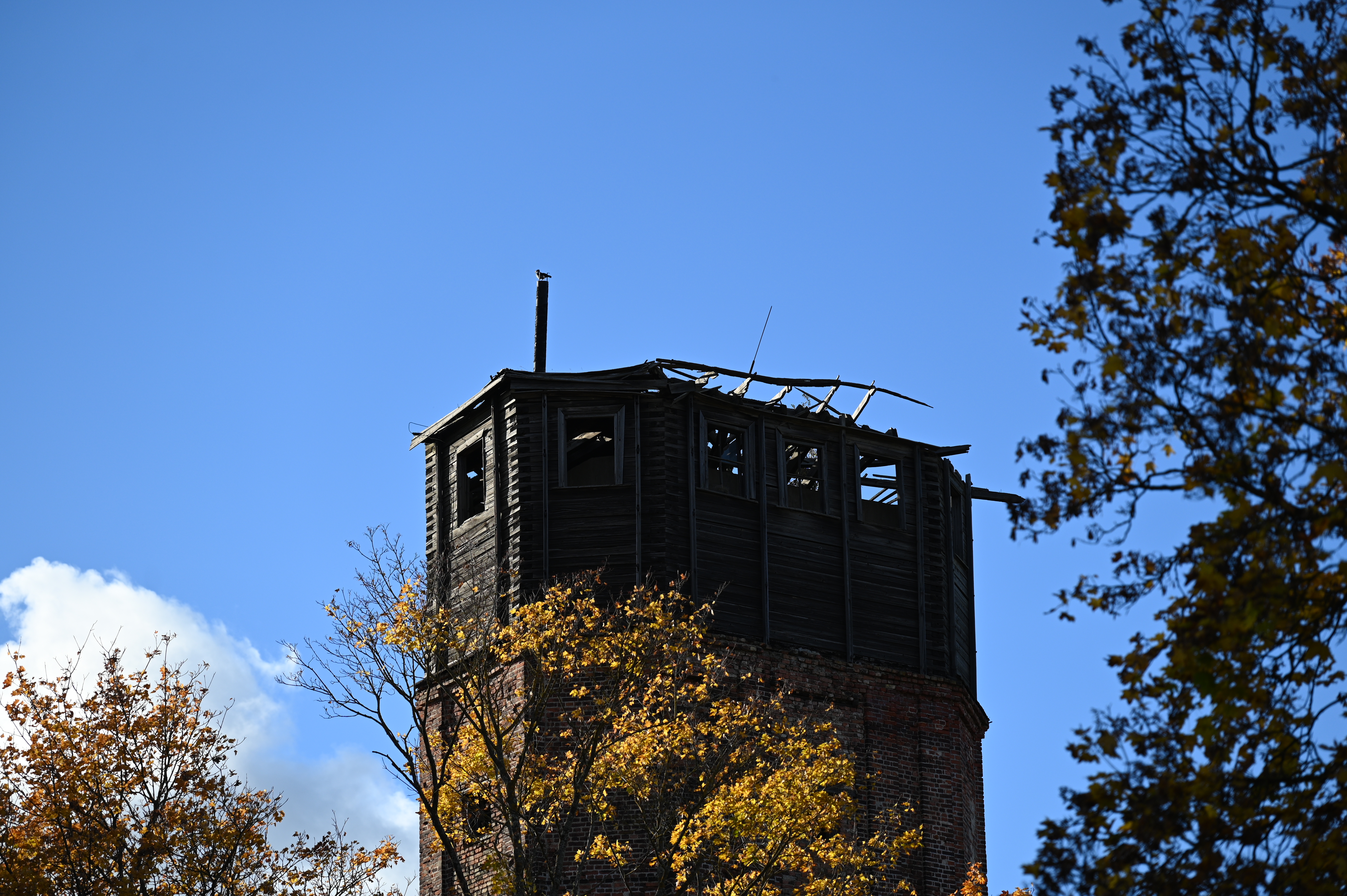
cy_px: 448
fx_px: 4487
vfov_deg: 11.4
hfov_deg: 17.1
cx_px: 674
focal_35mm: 120
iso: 100
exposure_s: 1/800
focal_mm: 120
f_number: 4
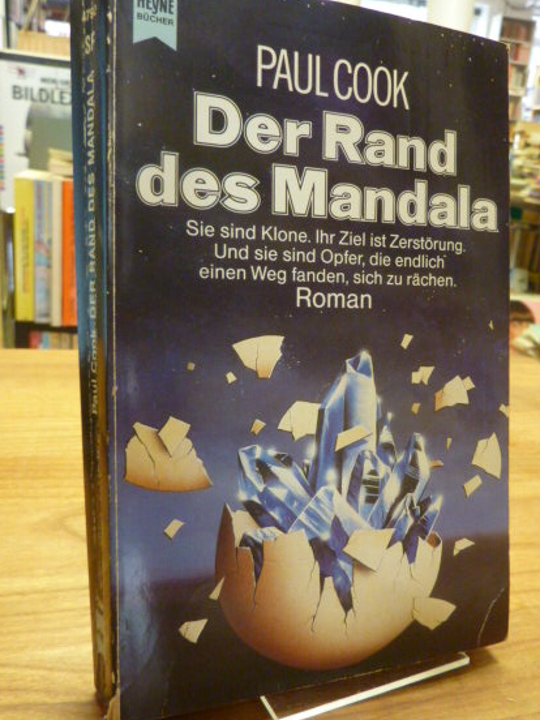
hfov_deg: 48.2
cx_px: 297
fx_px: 603
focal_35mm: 29
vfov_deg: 61.6
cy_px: 348
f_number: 3.3
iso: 400
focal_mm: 4.1
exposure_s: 1/15
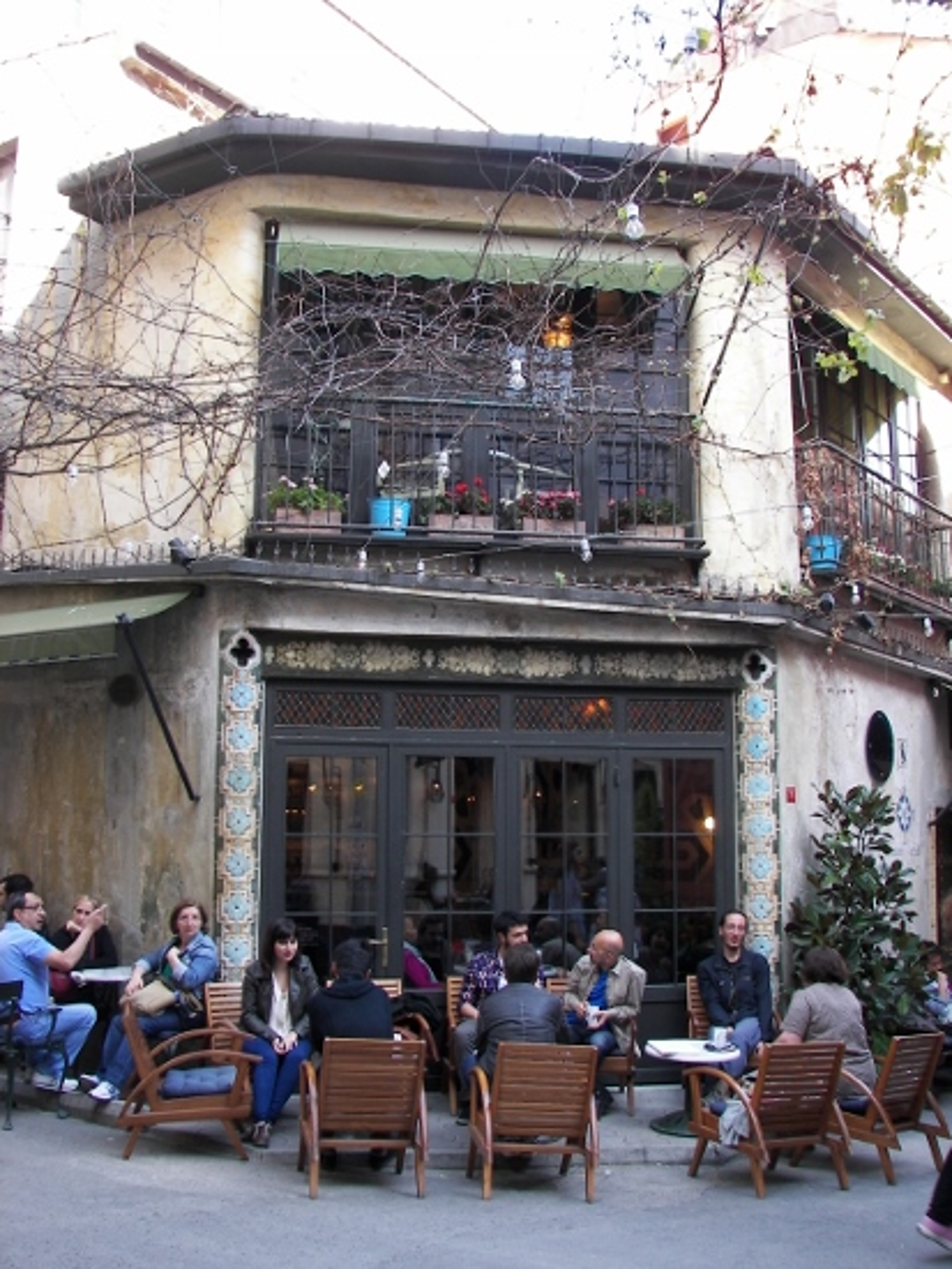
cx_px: 476
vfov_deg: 51.3
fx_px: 1319
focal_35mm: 36
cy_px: 634
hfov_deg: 39.7
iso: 50
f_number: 2.8
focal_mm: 6
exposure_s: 1/50
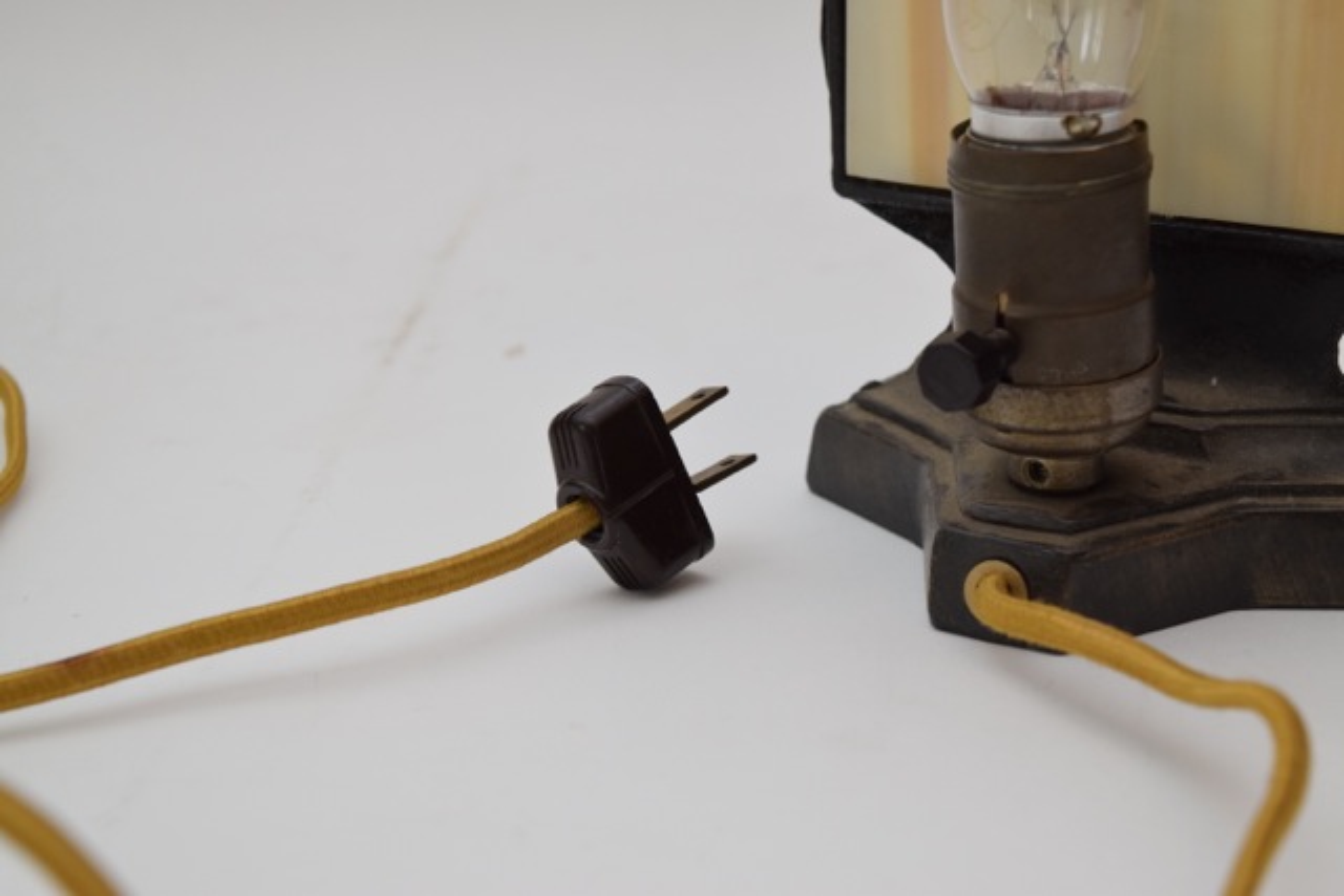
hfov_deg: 29.2
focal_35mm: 69
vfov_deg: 19.7
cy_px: 448
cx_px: 672
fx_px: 2576
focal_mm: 46
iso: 800
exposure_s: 1/125
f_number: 6.3
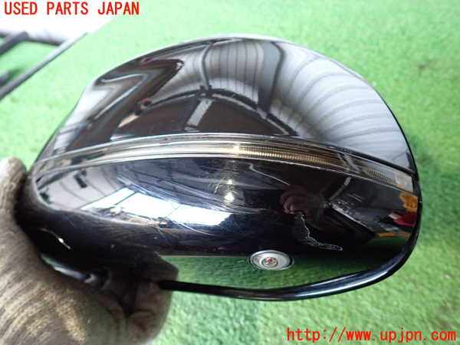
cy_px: 172
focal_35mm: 28
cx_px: 230
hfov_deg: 63.4
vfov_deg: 49.7
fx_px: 372
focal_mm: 5.05
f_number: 2.2
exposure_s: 1/30
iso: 640
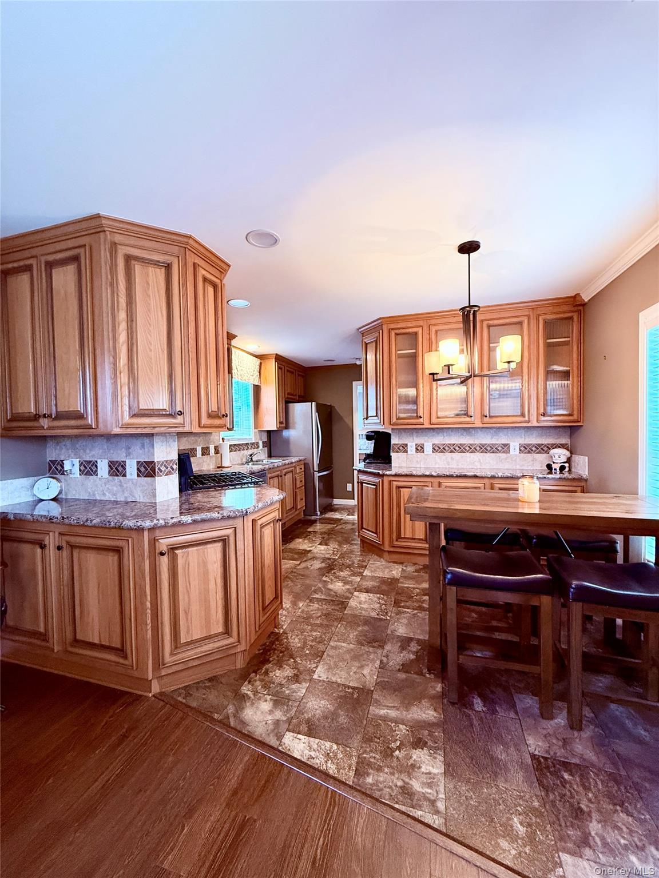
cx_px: 330
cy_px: 439
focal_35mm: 14
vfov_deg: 102.1
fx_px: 355
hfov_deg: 85.7
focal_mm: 2.22
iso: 320
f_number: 2.2
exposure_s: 1/60
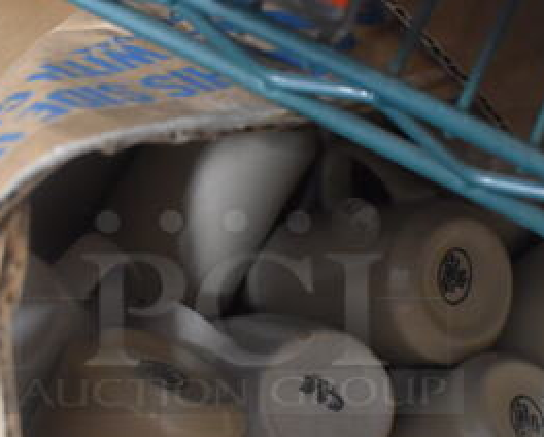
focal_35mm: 65
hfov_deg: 29.1
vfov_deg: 23.4
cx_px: 235
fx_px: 1048
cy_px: 305
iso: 3200
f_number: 3.5
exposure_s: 1/30
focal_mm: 20
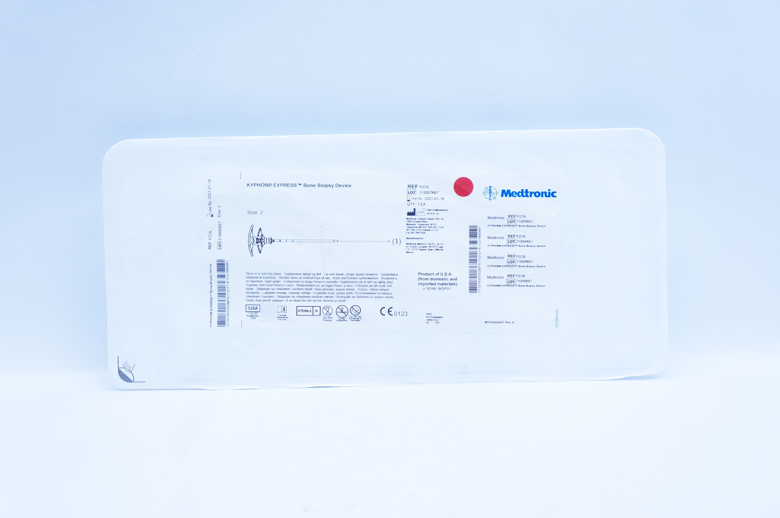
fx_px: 812
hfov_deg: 51.3
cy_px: 259
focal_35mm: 38
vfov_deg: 35.4
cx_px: 390
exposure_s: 1/125
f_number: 5.6
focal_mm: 25
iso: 800
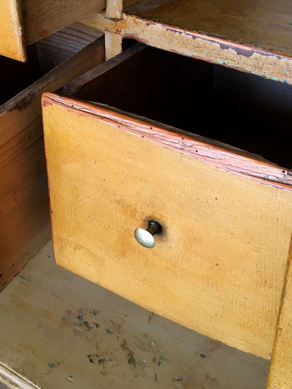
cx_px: 168
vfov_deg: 39.2
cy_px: 93
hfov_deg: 30.8
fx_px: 528
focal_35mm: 47
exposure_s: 1/33
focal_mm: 4.15
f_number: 2.2
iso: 64
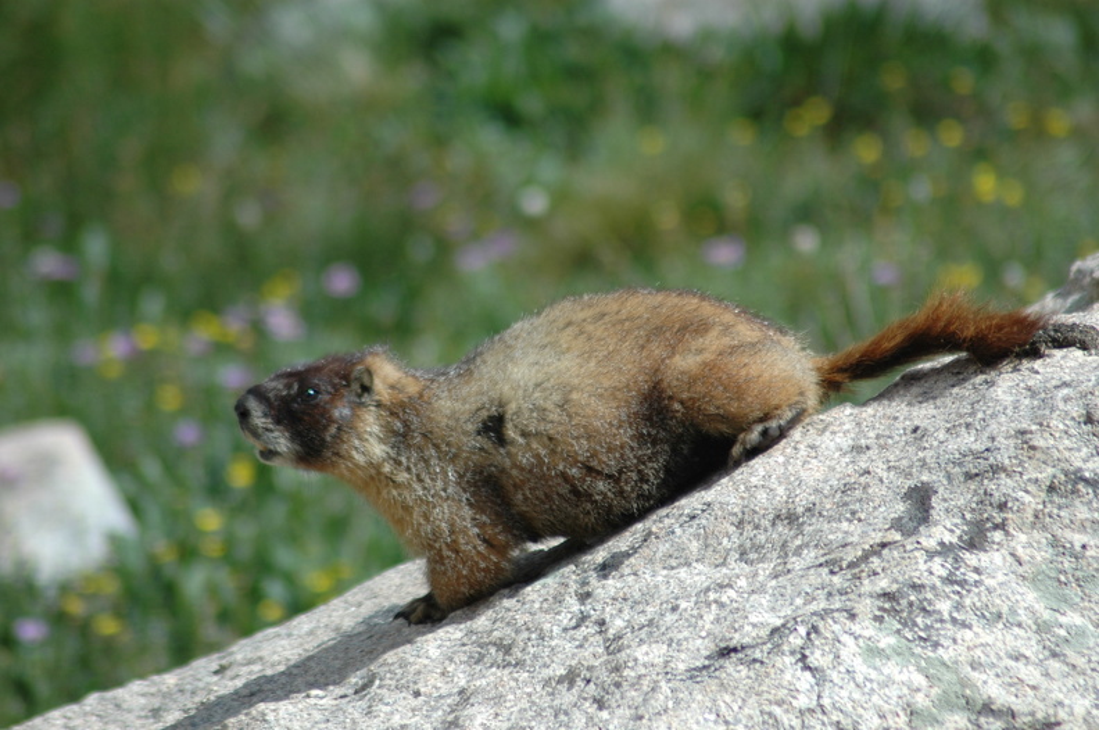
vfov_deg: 3.0
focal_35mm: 450
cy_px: 365
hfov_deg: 4.6
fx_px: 13720
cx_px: 550
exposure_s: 1/800
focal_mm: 300
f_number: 5.6
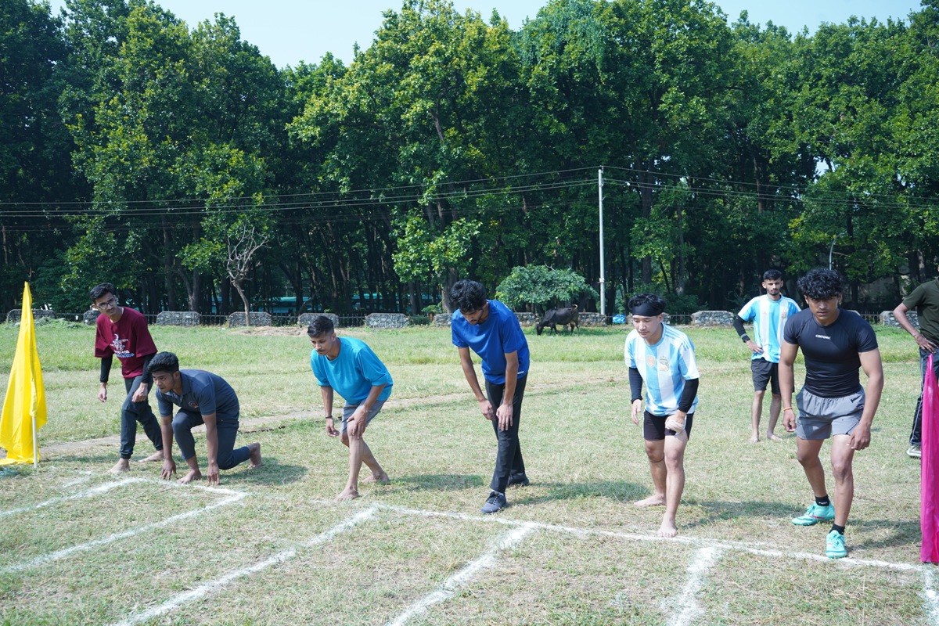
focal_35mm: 32
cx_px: 470
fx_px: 835
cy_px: 313
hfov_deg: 58.7
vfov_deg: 41.1
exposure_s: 1/200
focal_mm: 32
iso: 160
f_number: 7.1
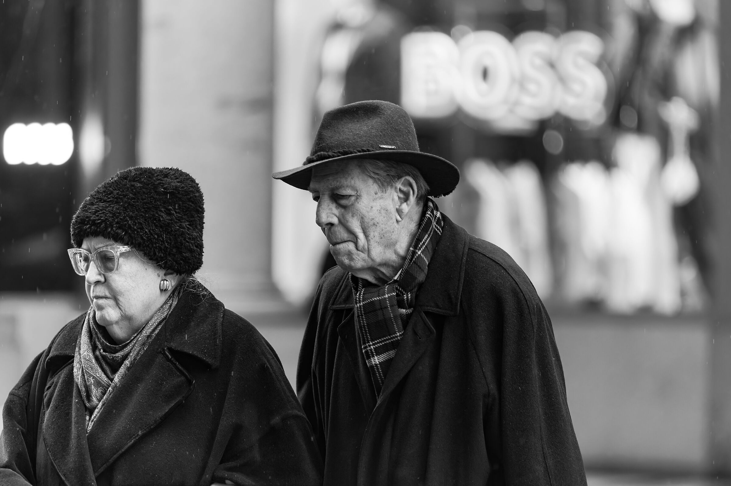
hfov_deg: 6.9
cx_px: 366
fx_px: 6088
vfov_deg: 4.6
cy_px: 243
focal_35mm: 300
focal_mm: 300
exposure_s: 1/640
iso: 5000
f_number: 4
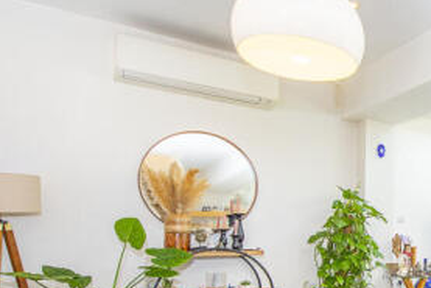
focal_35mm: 33
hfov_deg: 45.2
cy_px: 262
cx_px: 459
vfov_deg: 37.3
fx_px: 395
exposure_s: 1/80
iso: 400
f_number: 5.6
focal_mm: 14
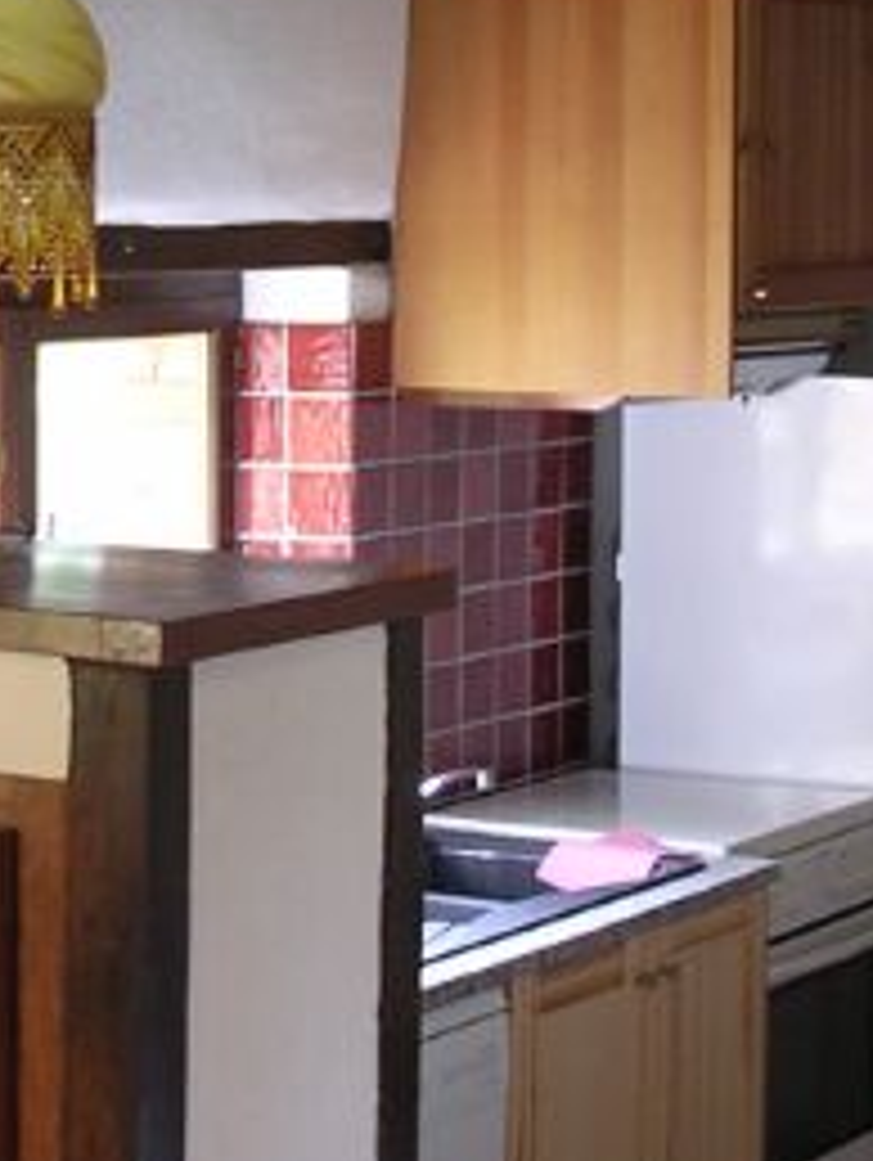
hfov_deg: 13.1
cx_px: 234
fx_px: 3793
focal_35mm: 113
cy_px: 292
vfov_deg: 17.3
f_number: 2.8
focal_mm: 5.8
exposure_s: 1/8.8
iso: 100
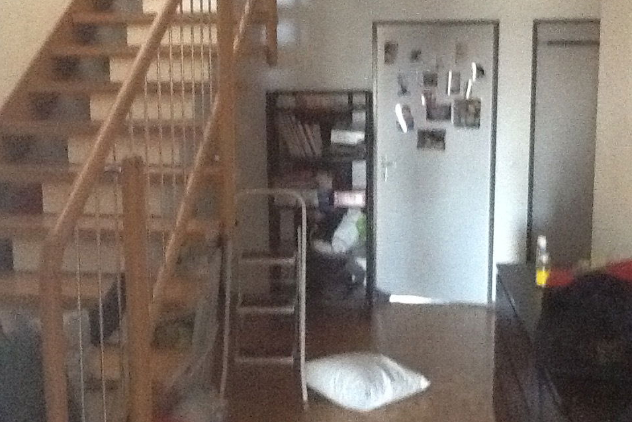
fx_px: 808
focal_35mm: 46
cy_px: 187
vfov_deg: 29.2
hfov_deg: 42.7
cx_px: 316
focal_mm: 2.03
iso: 500
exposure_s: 1/15
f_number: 2.4
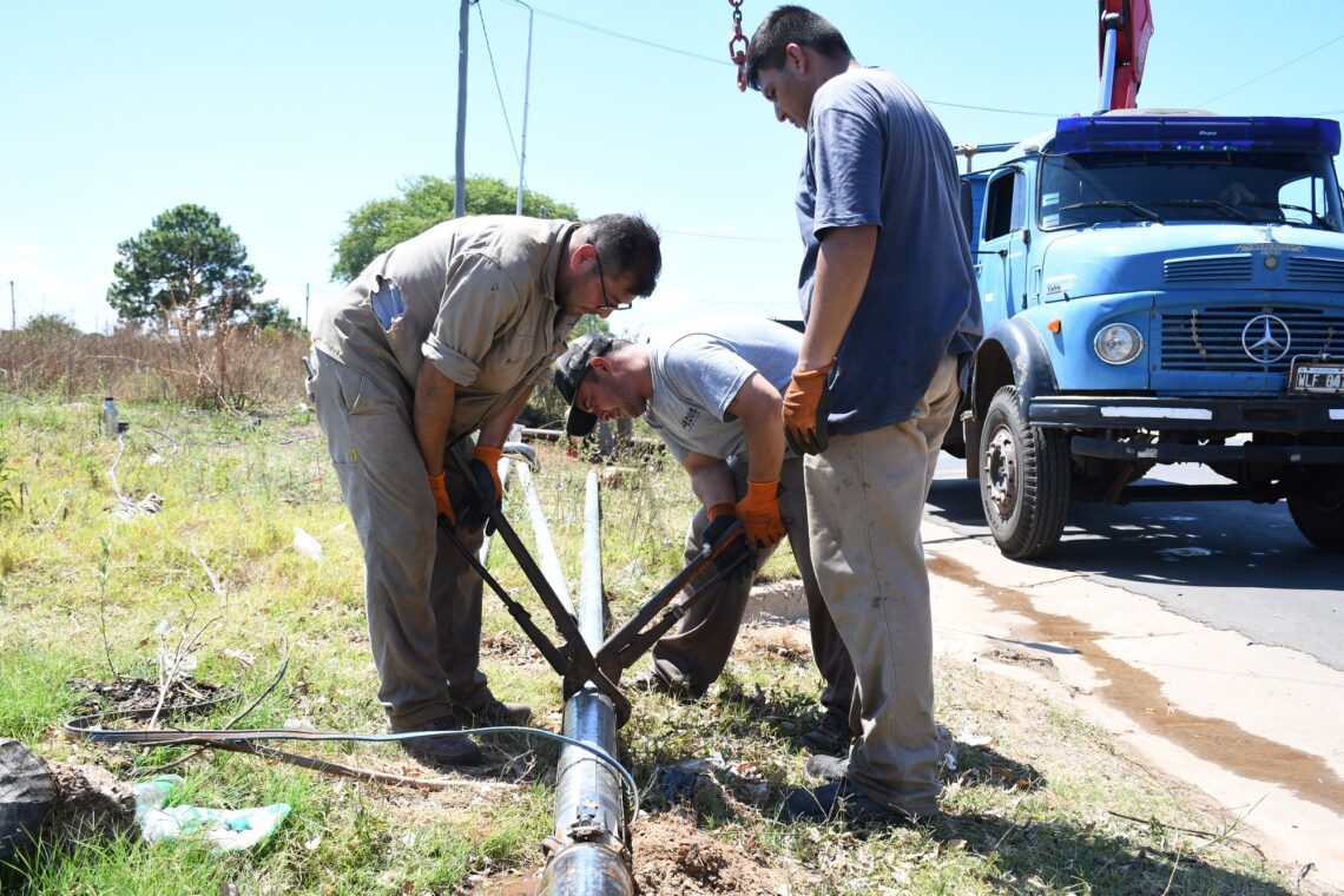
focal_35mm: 36
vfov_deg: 36.9
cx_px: 672
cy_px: 448
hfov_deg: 53.1
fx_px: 1344
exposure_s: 1/250
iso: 100
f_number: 5.6
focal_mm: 24
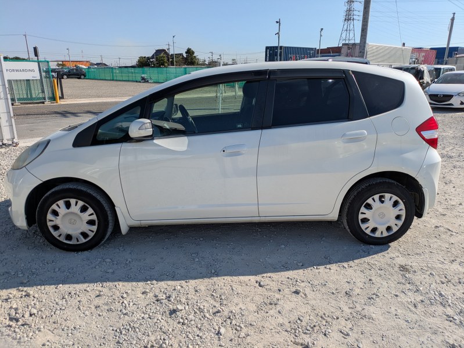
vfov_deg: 54.9
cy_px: 174
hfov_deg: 69.4
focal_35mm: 25
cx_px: 232
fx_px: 335
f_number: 1.89
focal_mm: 5.43
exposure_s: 1/2155
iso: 44
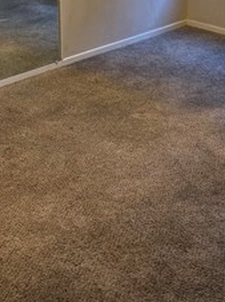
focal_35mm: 68
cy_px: -8
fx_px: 590
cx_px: 114
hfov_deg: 21.6
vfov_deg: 26.8
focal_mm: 6.76
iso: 200
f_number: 1.78
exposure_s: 1/120
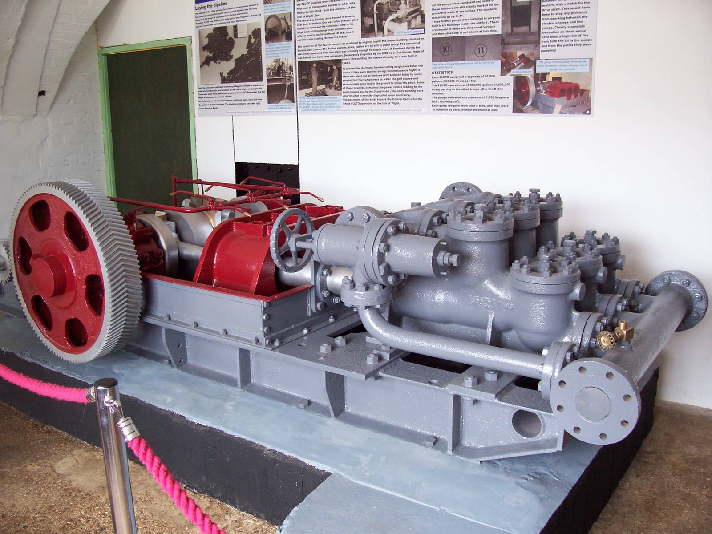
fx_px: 699
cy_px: 267
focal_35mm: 34
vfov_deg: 41.8
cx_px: 356
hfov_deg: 54.0
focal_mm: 5.6
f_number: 2.7
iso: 160
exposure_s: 1/24.2
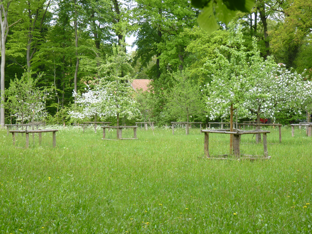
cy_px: 117
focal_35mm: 81
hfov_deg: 24.1
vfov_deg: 18.2
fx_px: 730
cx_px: 156
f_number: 4
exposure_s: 1/125
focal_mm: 14.4
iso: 80
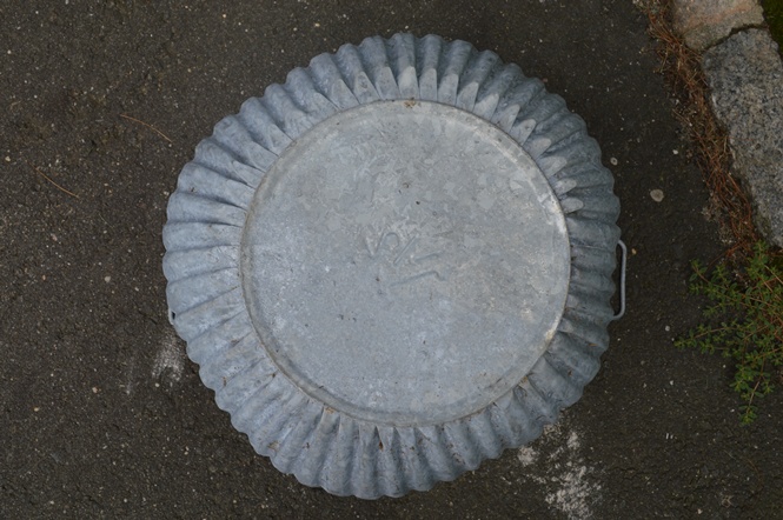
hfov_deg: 53.2
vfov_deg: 36.8
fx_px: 782
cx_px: 392
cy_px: 260
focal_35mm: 36
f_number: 6.3
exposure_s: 1/160
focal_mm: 24
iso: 100
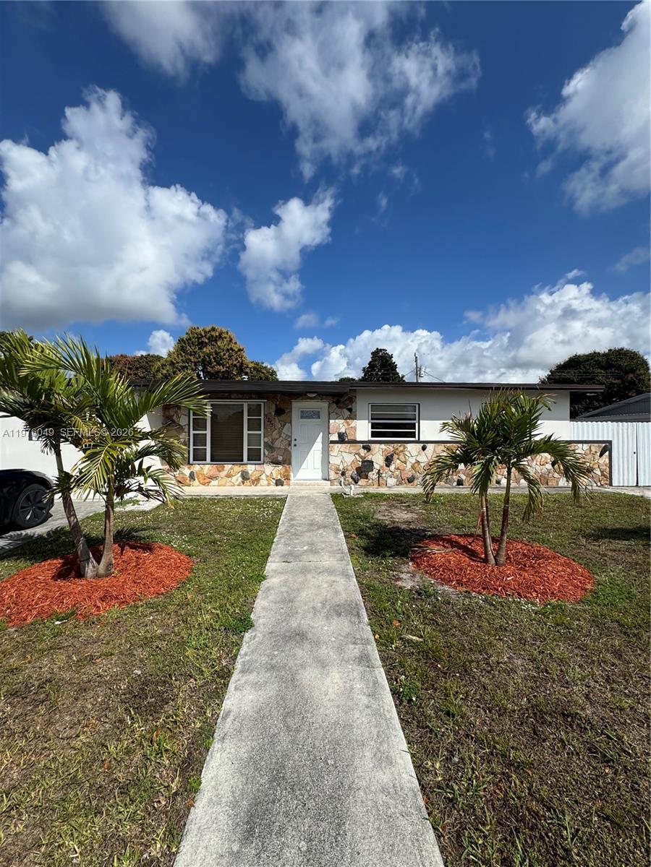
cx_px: 326
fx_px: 351
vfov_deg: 102.1
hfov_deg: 85.7
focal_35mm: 14
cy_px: 434
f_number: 2.2
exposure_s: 1/3546
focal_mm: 2.22
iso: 50
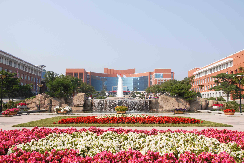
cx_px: 122
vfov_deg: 34.3
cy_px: 82
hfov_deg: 49.5
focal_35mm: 39
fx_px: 265
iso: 200
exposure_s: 1/320
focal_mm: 26
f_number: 8
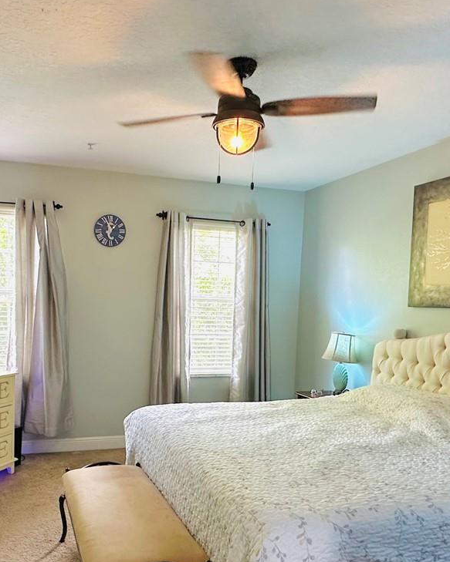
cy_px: 342
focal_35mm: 30
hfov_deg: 48.1
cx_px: 172
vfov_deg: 58.2
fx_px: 500
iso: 250
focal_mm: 2.22
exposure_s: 1/63
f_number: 2.2
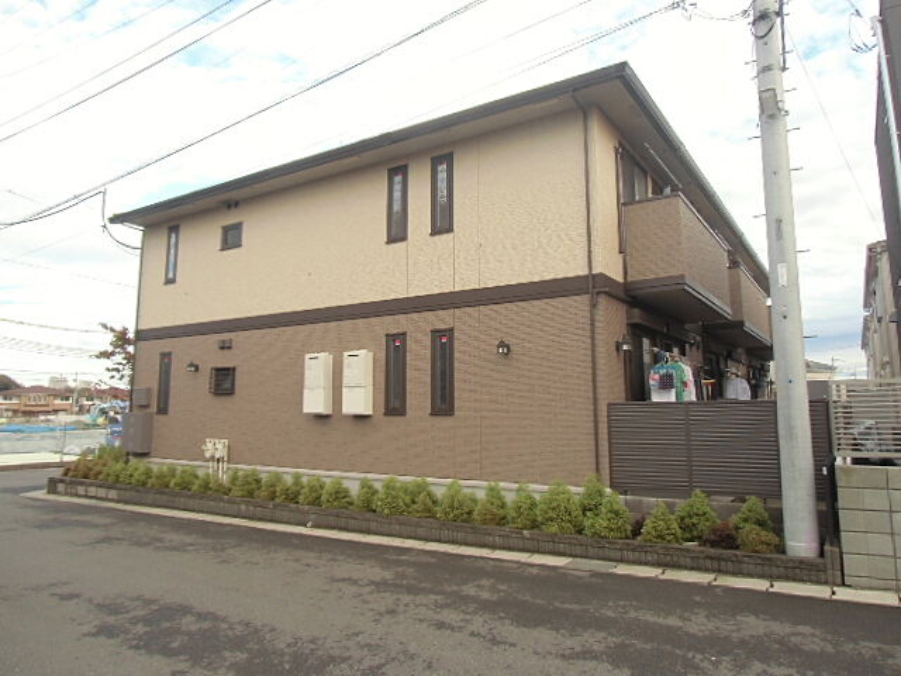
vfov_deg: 56.8
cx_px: 450
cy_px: 338
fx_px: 625
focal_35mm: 24
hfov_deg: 71.6
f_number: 3
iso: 64
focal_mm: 4.24
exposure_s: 1/160
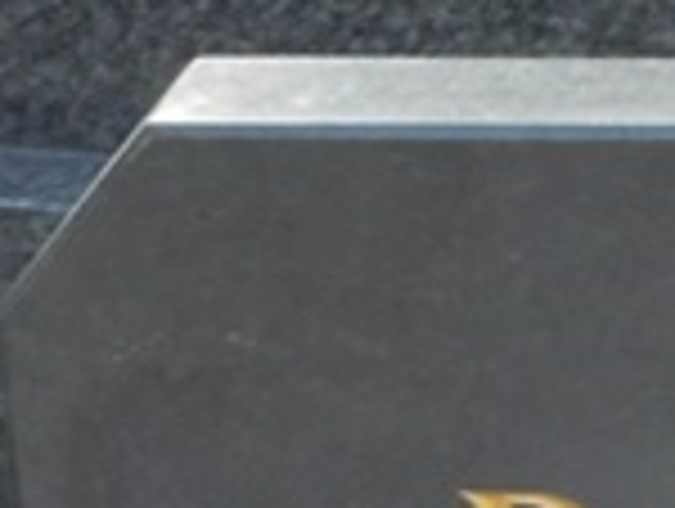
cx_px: 832
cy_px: 566
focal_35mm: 353
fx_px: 6894
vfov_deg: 4.2
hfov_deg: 5.6
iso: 200
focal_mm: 14.9
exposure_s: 1/60
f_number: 6.7
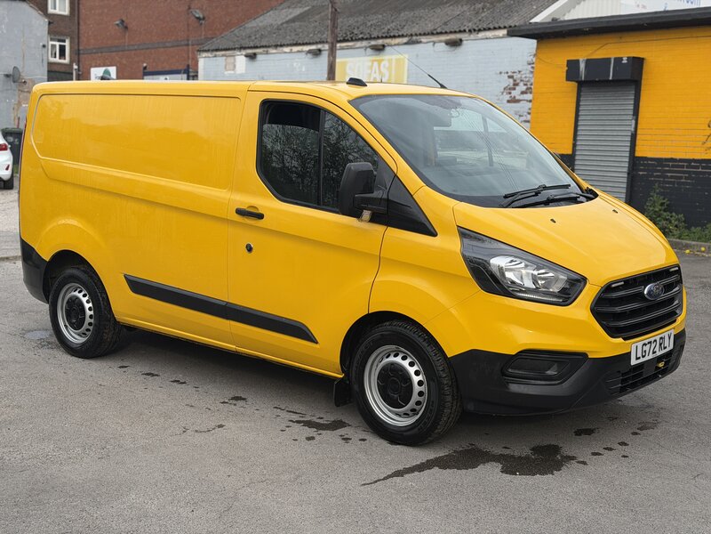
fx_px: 986
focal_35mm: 48
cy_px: 267
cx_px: 356
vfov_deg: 30.3
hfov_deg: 39.7
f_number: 1.78
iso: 64
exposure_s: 1/1307
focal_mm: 6.76
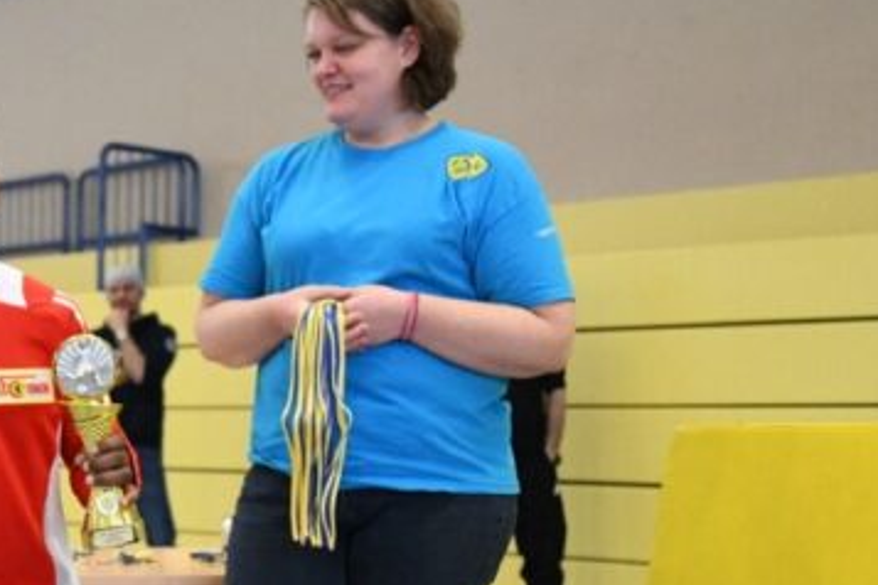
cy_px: 469
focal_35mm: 89
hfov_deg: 21.8
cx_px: -54
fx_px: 2170
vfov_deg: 15.3
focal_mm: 31
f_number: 2.8
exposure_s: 1/1000
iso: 8000
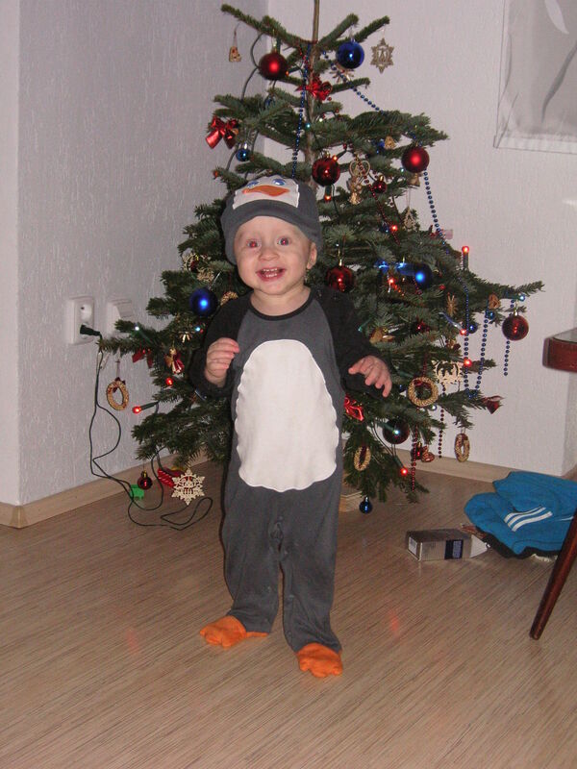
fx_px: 1289
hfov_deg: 25.2
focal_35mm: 58
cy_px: 384
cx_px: 288
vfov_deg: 33.2
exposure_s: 1/60
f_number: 3.7
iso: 160
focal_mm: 9.6
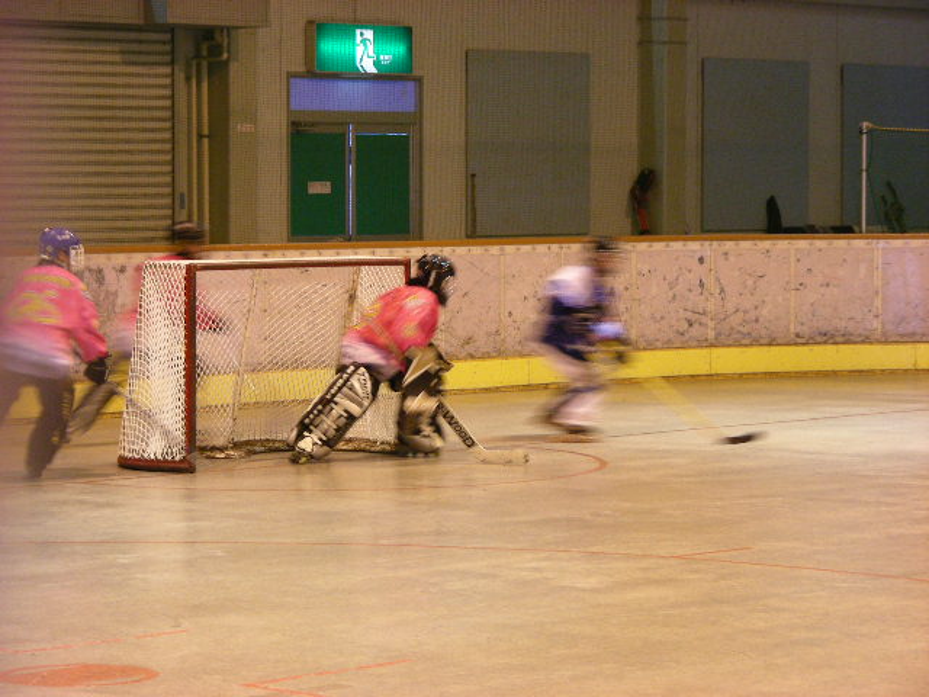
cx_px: 464
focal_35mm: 128
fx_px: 3435
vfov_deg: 11.6
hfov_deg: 15.4
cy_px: 348
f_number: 3.5
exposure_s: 1/18.8
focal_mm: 21.3
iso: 200
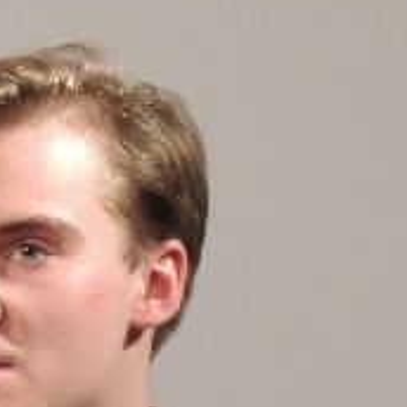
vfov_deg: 5.4
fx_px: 4297
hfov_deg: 5.4
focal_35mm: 323
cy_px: 504
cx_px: 19
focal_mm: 18.7
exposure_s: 1/50
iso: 800
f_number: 4.2
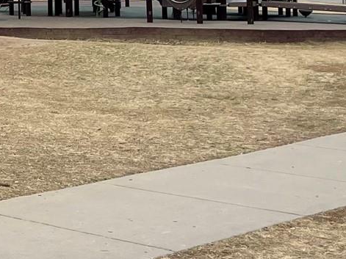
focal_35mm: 113
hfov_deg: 14.6
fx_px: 1129
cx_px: -333
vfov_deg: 12.8
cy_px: -44
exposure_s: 1/2174
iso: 32
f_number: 1.6
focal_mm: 4.2
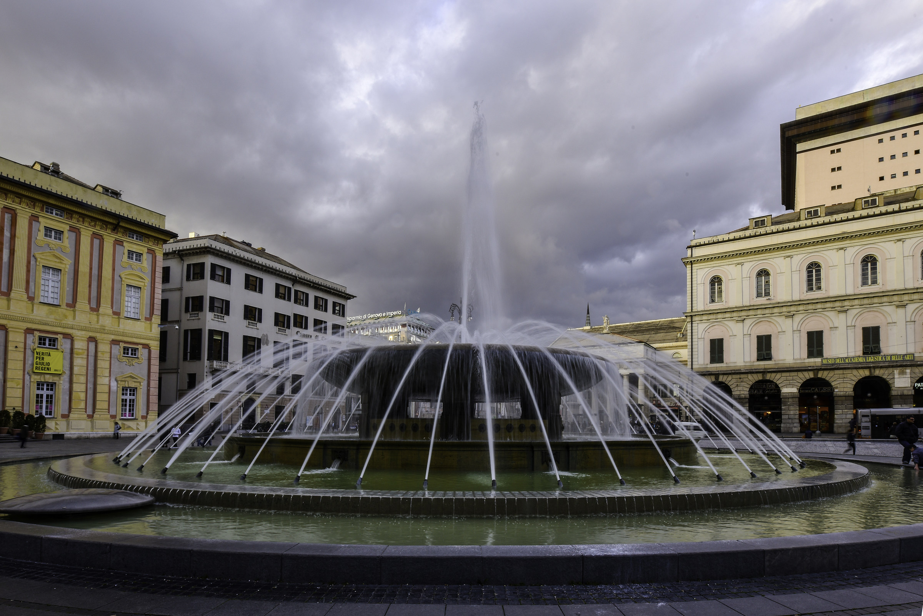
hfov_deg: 86.9
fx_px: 487
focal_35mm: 19
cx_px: 462
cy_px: 308
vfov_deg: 64.6
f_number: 22
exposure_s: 1/10
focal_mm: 19
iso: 100
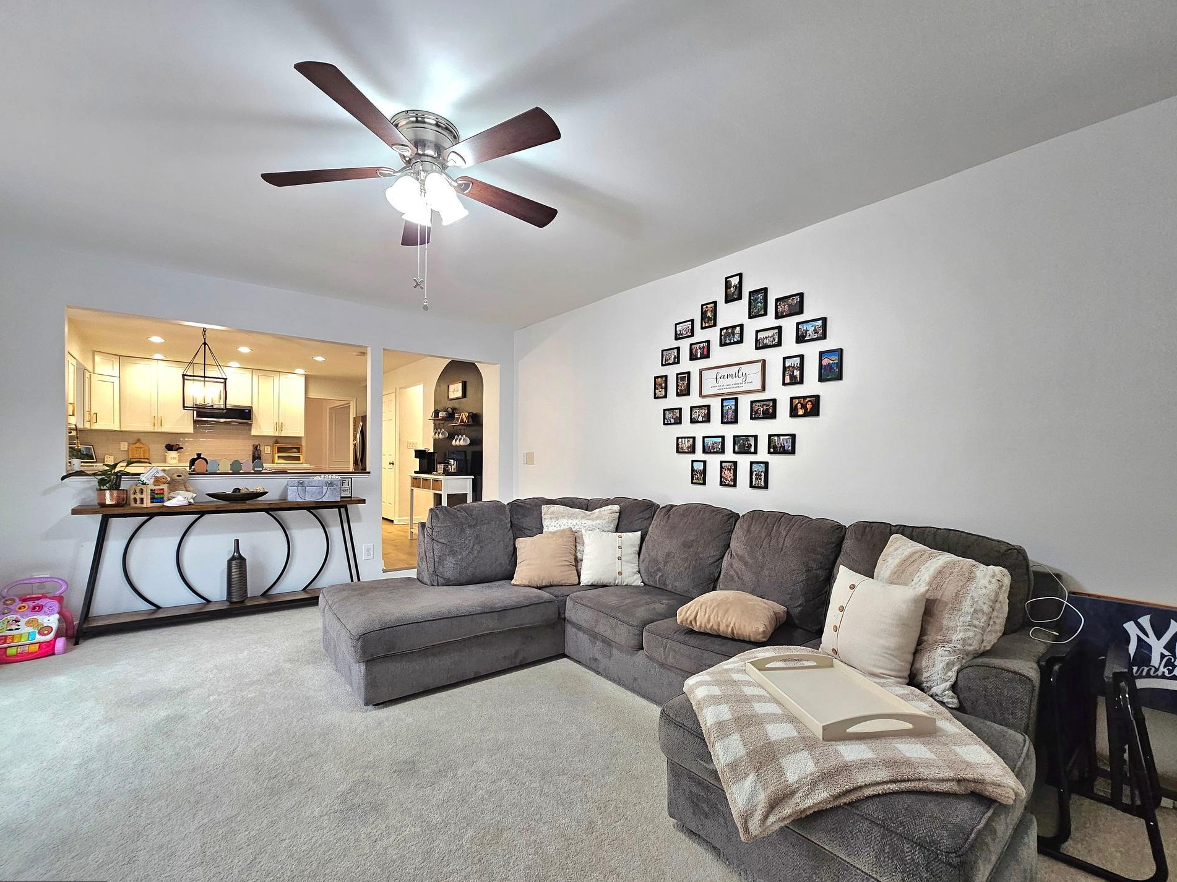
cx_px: 586
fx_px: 476
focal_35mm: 14
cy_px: 456
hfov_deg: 102.1
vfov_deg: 85.6
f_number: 2.2
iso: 160
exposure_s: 1/60.2
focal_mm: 2.2
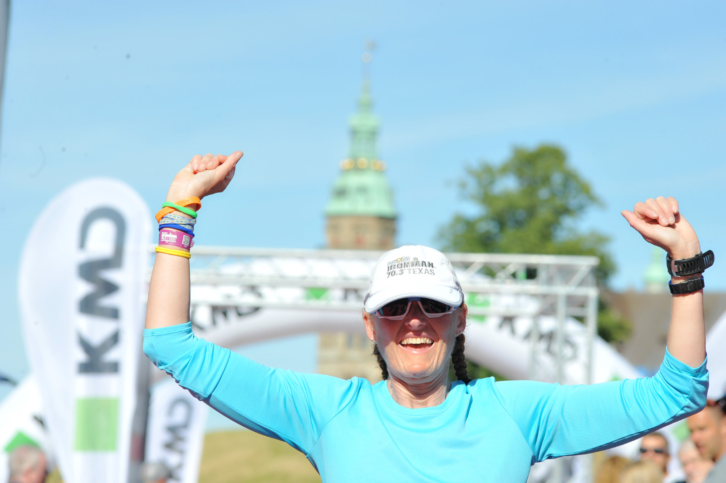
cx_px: 363
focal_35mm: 180
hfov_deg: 11.4
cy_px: 242
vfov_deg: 7.6
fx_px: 3627
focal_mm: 180
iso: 800
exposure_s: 1/1250
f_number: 10
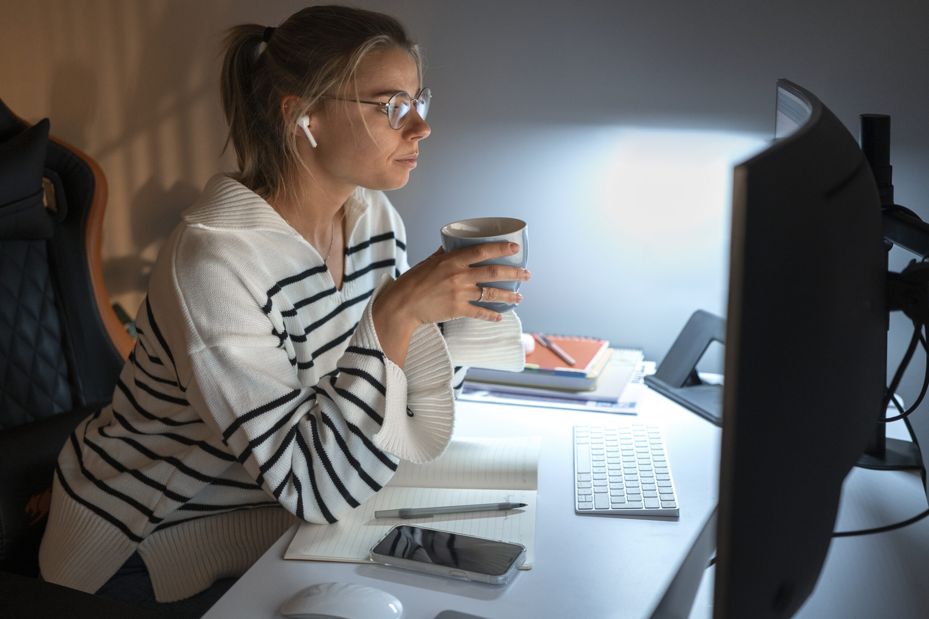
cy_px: 310
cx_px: 464
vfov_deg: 33.4
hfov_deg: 48.5
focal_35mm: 40
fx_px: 1032
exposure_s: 1/60
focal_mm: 40
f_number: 2.2
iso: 800
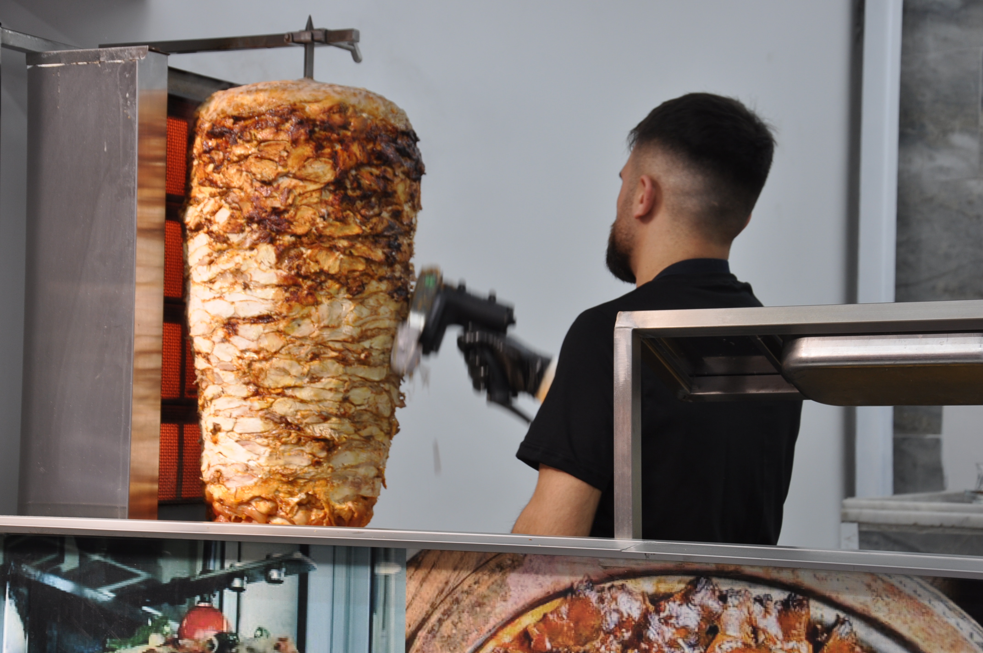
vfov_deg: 17.4
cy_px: 326
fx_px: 2127
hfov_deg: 26.0
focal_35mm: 78
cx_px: 492
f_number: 6.3
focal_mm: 52
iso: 200
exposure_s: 1/40
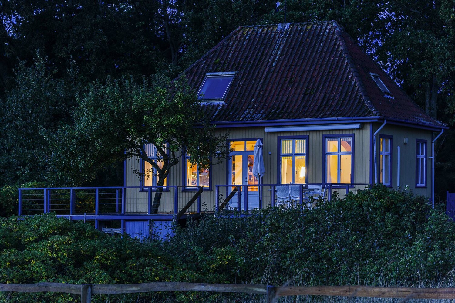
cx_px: 228
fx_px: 1074
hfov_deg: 23.9
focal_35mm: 85
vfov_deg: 16.1
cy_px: 152
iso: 400
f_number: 4
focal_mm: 85
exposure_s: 1/3
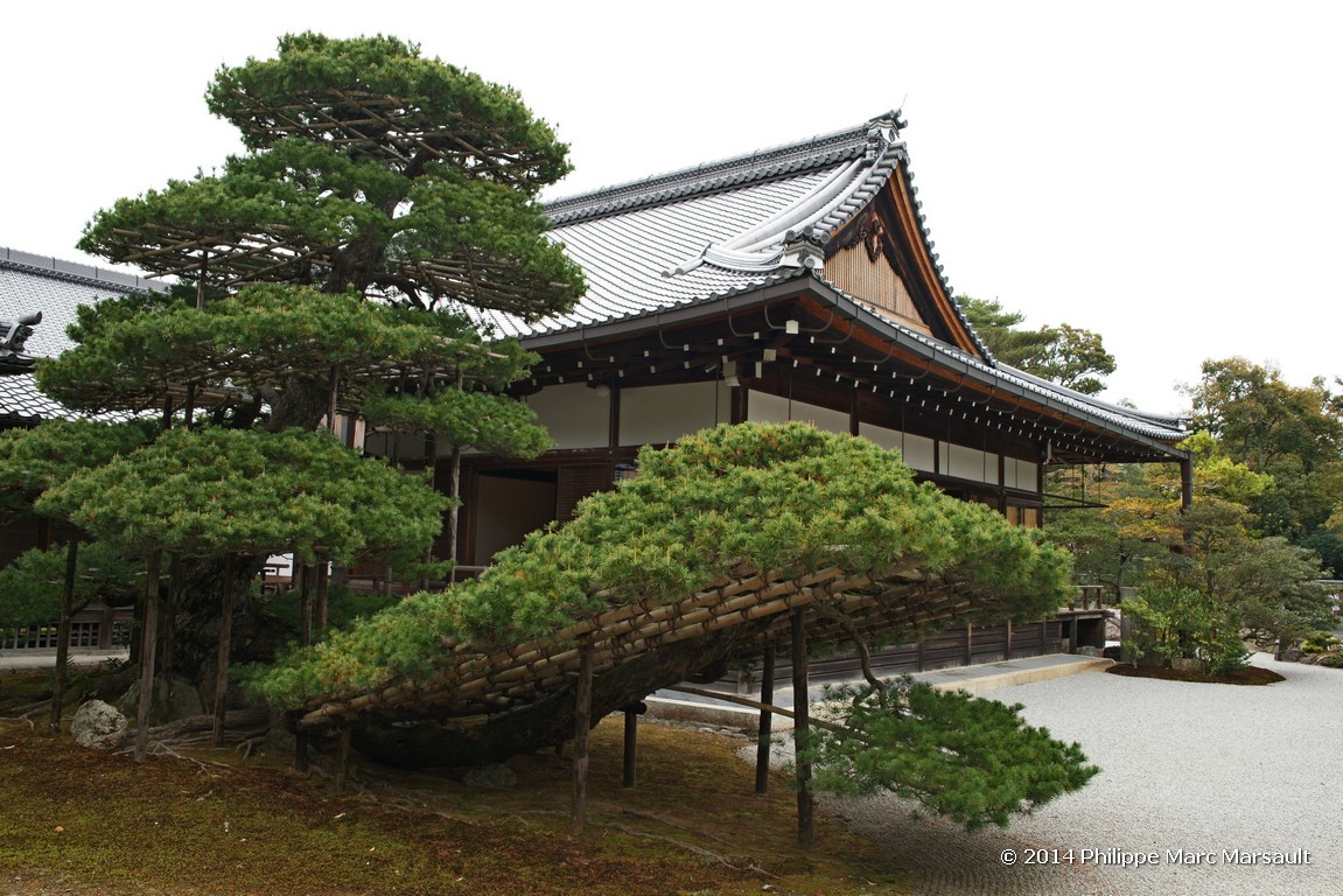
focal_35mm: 30
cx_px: 672
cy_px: 448
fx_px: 1119
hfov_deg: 61.9
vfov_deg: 43.6
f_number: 11
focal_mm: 30
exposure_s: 1/80
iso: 400
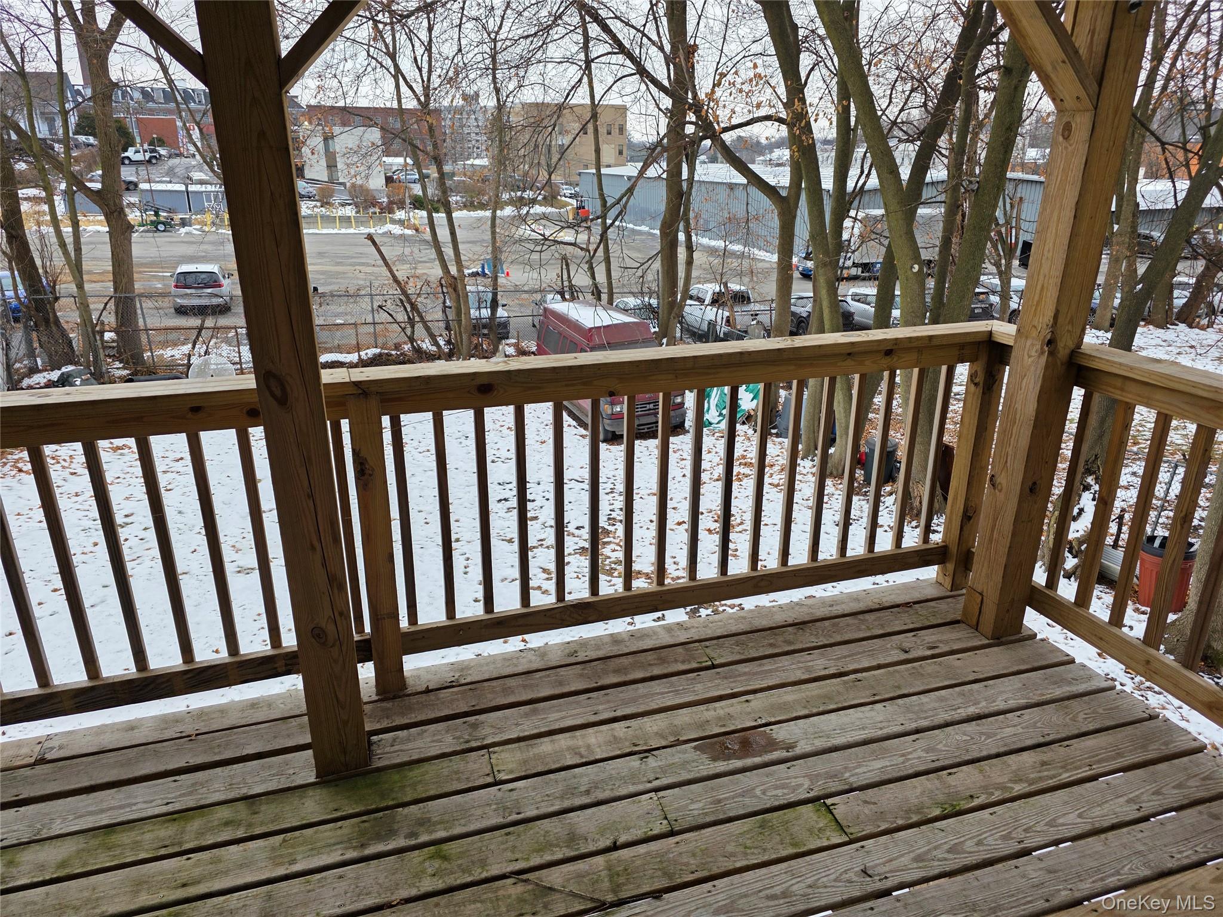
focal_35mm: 23
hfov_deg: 73.9
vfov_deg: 58.9
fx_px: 813
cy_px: 458
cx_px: 612
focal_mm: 6.3
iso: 40
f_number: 1.7
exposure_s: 1/180
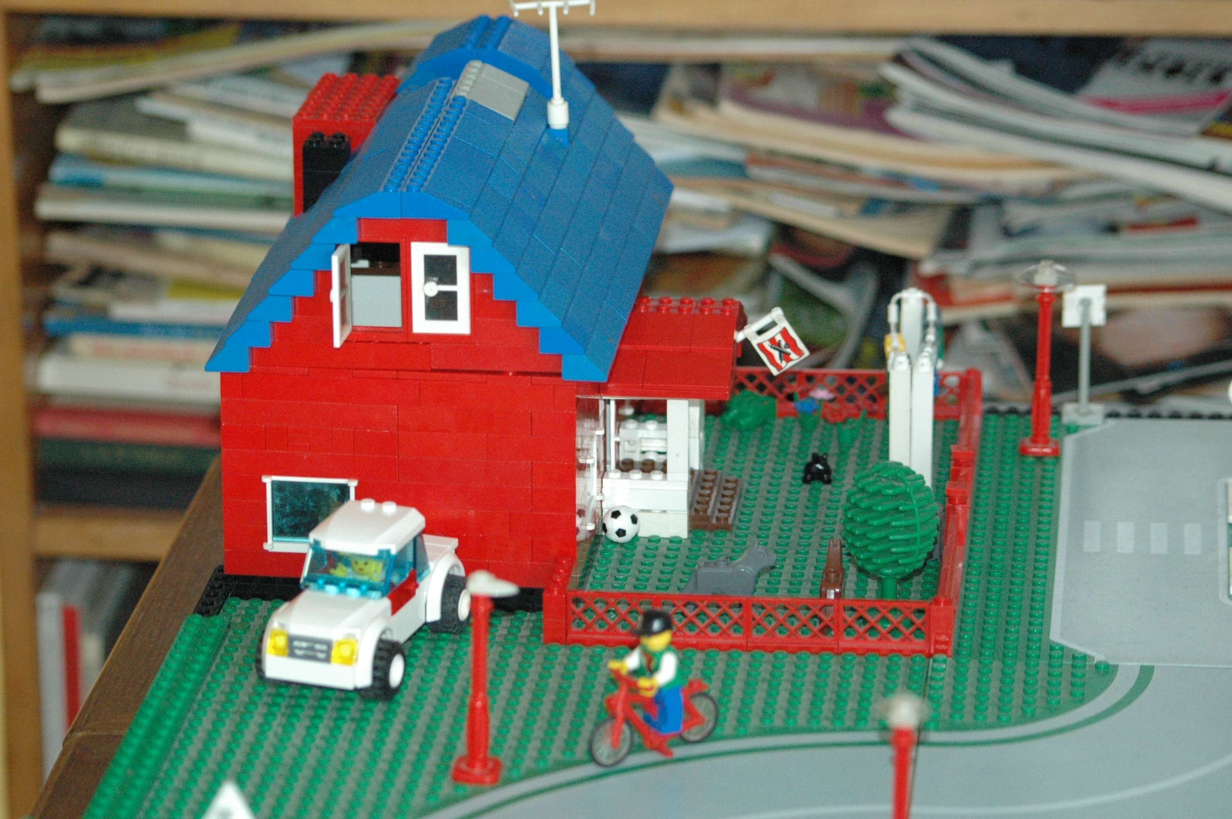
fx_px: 4000
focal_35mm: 117
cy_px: 410
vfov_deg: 11.7
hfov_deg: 17.5
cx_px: 616
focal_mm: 78
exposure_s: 1/60
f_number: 5
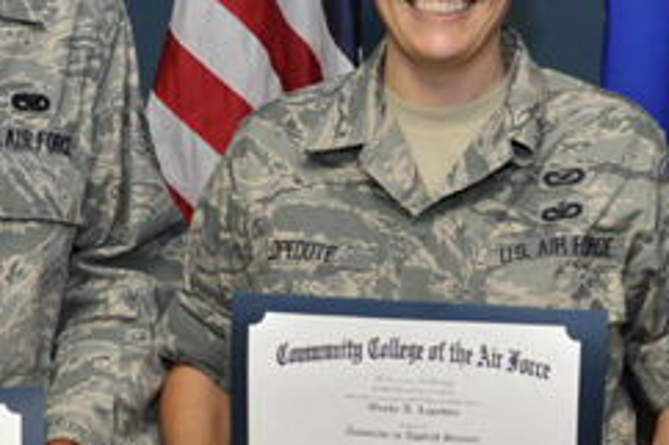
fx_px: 2154
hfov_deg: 17.5
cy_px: 174
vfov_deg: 11.8
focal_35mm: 116
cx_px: 511
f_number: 6.3
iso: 1250
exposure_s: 1/60
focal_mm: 26
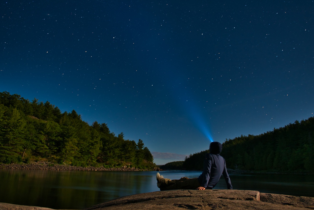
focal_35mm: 27
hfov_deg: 67.3
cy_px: 98
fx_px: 236
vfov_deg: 47.9
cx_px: 167
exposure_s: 30
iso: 250
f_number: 2.8
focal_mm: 24
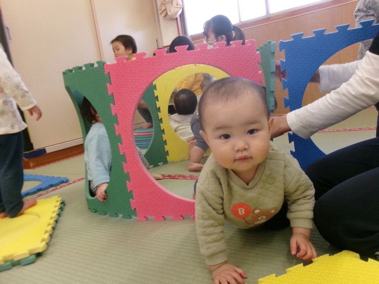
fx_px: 307
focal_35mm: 28
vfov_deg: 49.7
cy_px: 142
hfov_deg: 63.4
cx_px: 190
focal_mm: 5.1
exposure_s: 1/125
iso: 596
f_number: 3.9
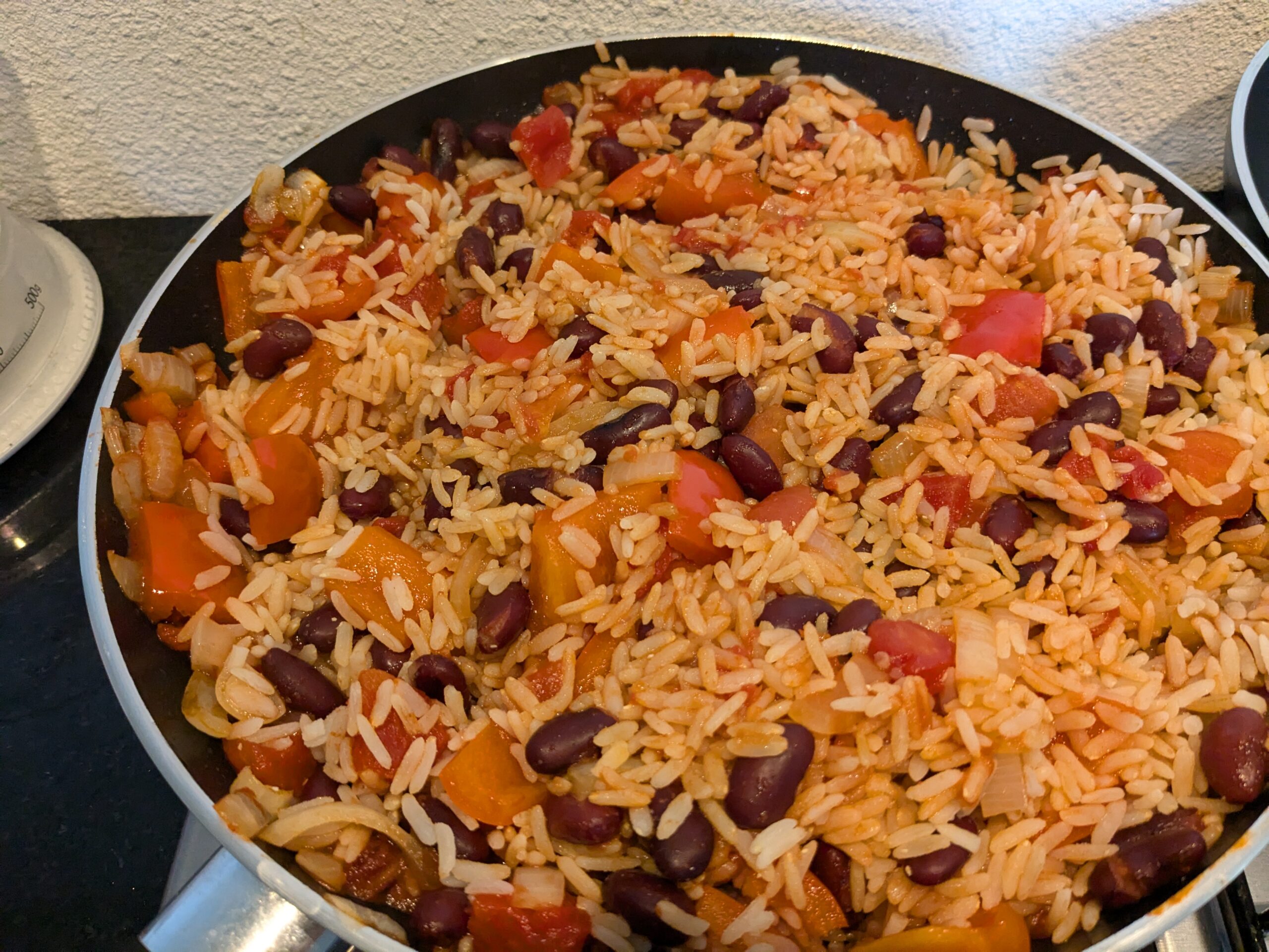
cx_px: 634
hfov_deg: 65.3
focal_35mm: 27
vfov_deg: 51.4
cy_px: 476
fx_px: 990
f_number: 1.73
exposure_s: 1/99.9
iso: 711
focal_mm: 4.38
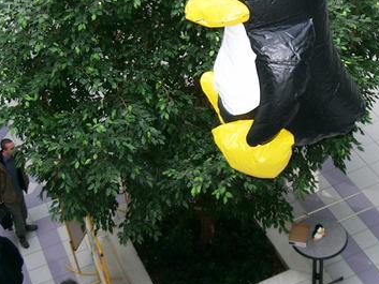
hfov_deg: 29.0
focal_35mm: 67
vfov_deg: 21.9
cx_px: 203
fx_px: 734
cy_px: 117
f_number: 2.6
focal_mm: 7.6
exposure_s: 1/60
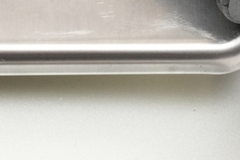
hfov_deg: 6.6
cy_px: -66
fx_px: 2052
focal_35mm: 308
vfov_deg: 4.4
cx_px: -75
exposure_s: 1/60
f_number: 20
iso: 1600
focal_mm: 46
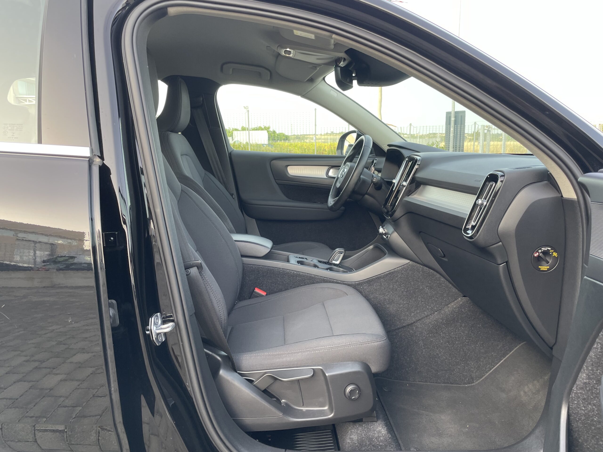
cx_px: 302
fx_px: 453
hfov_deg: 67.3
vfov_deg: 53.1
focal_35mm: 26
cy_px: 226
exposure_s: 1/121
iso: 40
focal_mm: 4.2
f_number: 1.6
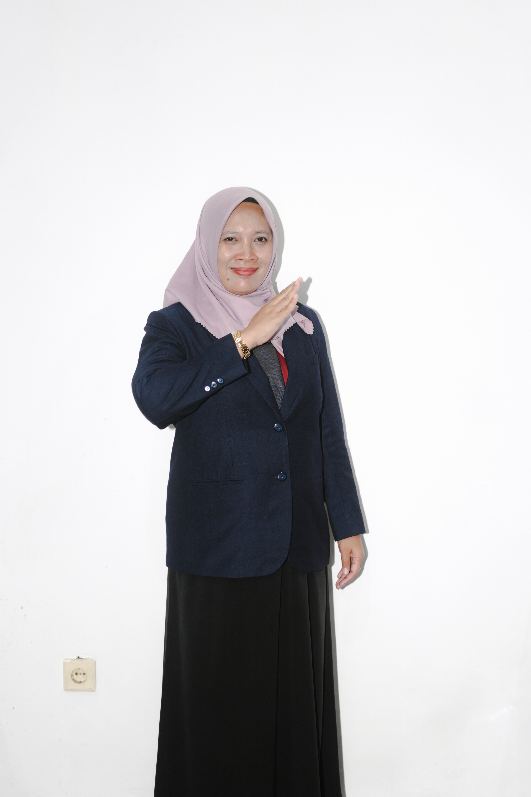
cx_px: 266
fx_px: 1327
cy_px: 398
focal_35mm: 60
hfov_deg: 22.6
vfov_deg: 33.4
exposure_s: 1/160
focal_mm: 40
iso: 250
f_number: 2
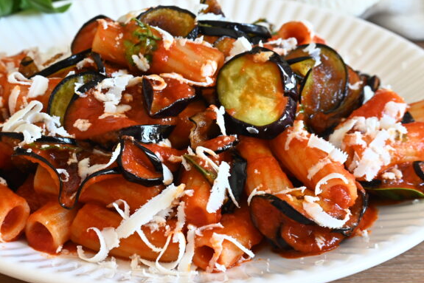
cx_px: 170
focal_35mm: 129
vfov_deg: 10.6
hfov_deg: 15.9
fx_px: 1519
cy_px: 125
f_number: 11
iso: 200
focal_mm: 69
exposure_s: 1/5
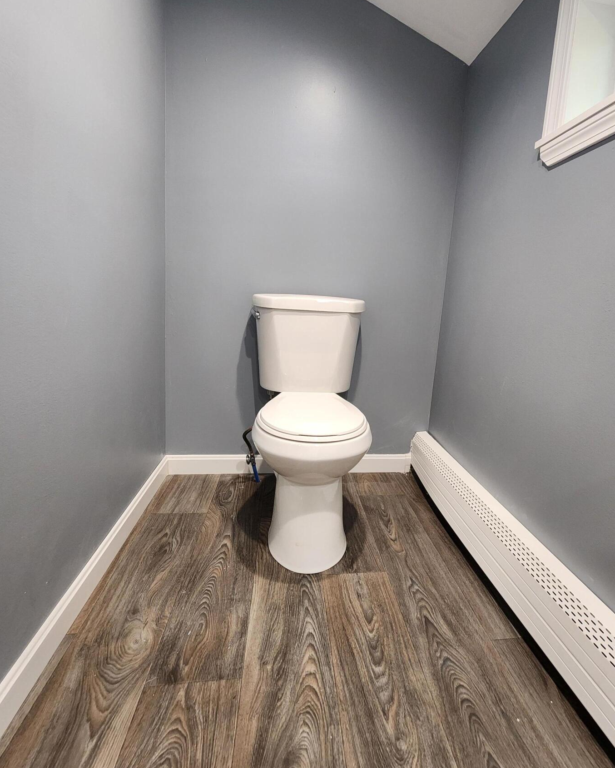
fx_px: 341
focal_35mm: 15
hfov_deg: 83.8
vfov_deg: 96.6
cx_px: 338
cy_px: 355
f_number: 2.2
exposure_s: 1/60
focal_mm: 2.2
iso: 400
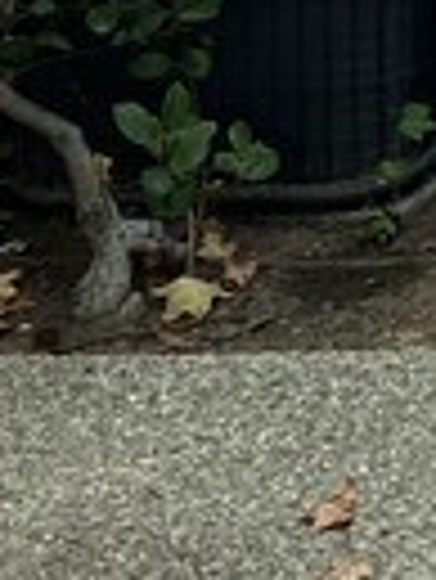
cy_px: -1057
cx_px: 1308
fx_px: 3454
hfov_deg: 6.6
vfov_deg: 8.3
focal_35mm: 206
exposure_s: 1/845
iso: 32
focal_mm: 4.25
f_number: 1.8
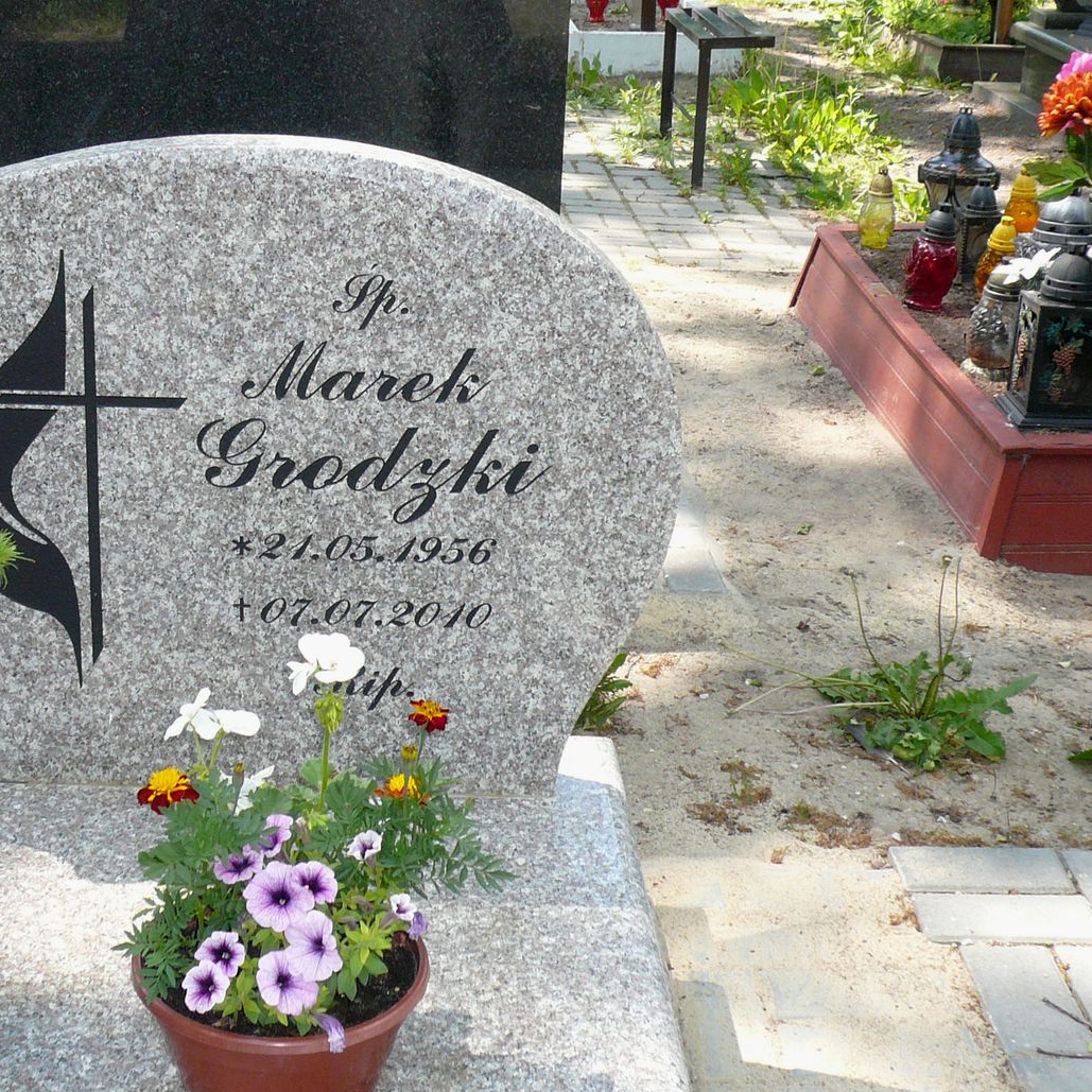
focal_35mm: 58
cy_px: 504
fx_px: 2070
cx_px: 311
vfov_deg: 29.5
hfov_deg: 29.2
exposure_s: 1/250
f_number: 3.1
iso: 100
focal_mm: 6.1
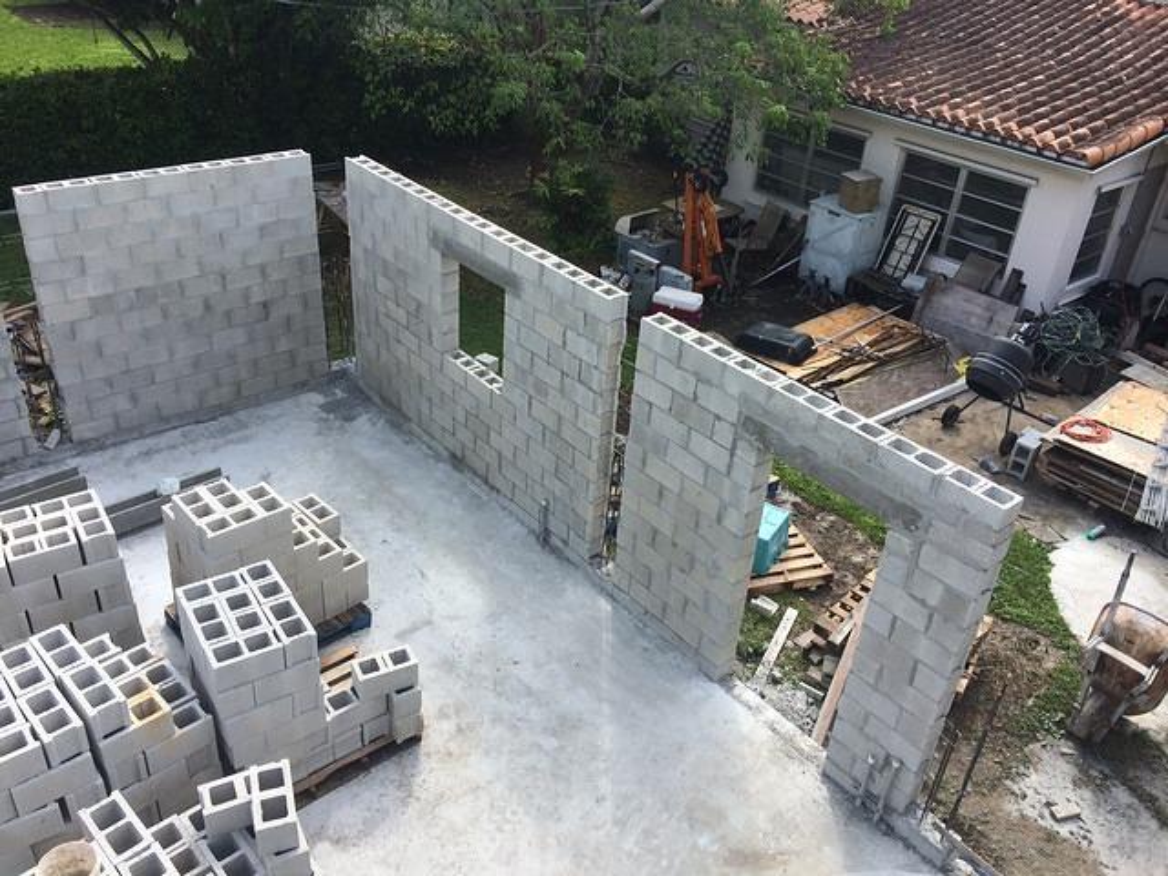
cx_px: 584
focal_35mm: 30
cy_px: 438
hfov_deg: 60.0
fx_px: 1012
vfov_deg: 46.8
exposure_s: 1/977
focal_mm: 4.12
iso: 32
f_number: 2.2
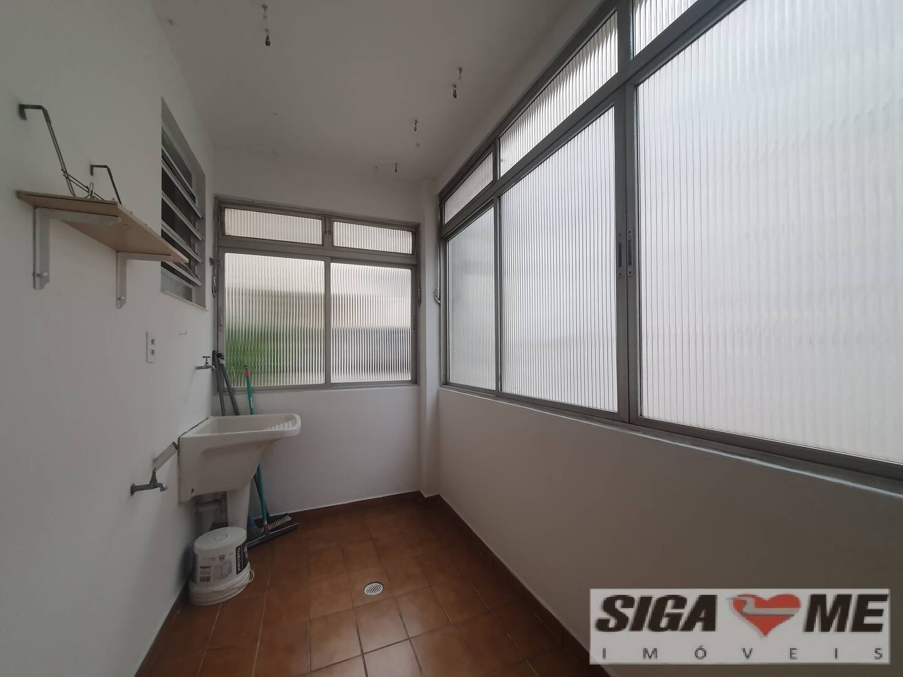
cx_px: 452
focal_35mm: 13
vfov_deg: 89.9
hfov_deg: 106.2
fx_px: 339
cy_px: 338
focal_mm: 1.8
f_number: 2.2
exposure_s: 1/60
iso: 160
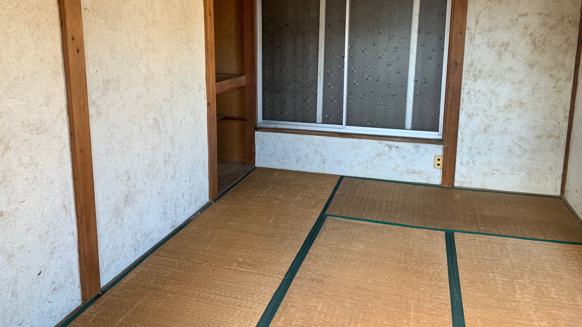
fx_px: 448
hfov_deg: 66.1
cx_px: 296
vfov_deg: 39.7
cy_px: 107
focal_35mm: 29
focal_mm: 4.25
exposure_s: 1/114
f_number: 1.8
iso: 100
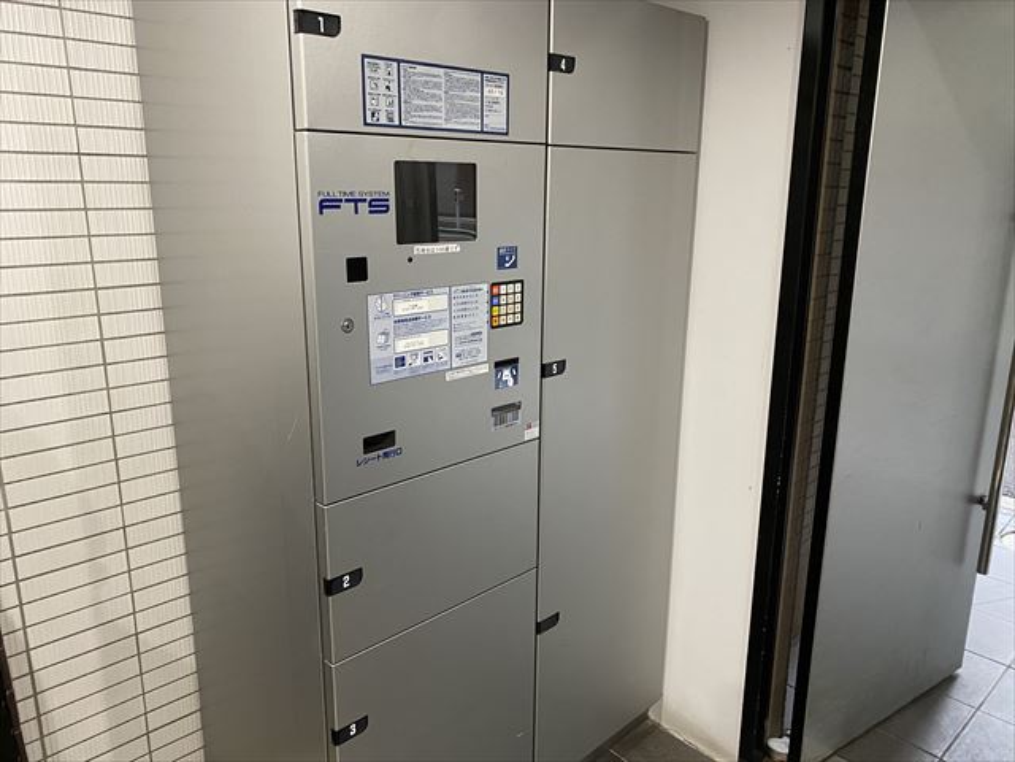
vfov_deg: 53.1
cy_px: 381
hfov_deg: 67.3
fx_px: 762
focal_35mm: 26
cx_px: 508
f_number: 1.8
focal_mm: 4.25
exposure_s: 1/50
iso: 250
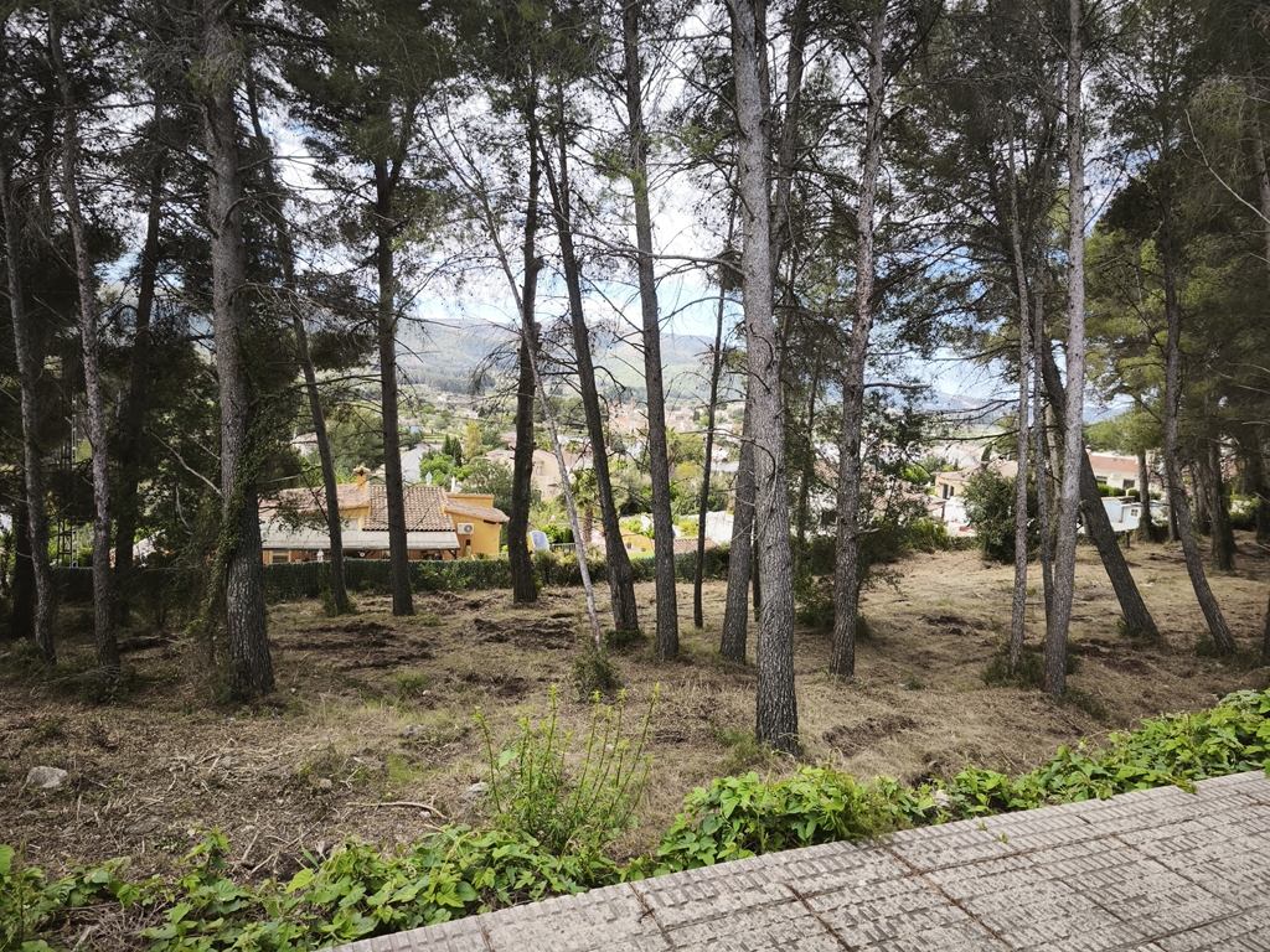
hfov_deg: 73.9
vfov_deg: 58.9
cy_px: 476
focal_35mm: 23
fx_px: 844
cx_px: 635
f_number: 1.7
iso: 80
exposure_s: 1/790
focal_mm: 5.35
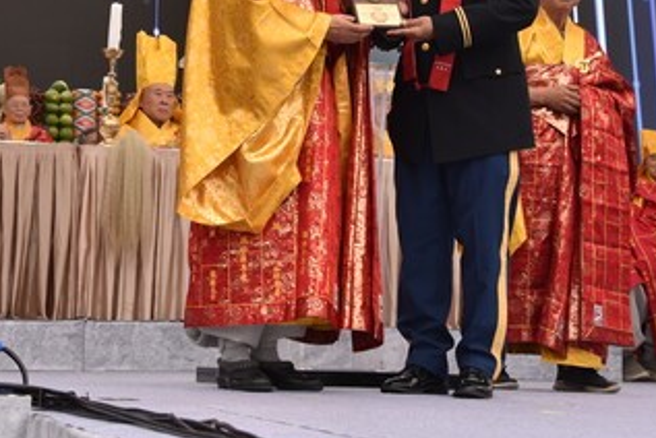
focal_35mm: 104
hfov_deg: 19.6
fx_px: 1897
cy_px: 49
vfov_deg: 13.1
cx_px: 310
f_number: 7.1
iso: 400
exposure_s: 1/200
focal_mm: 55
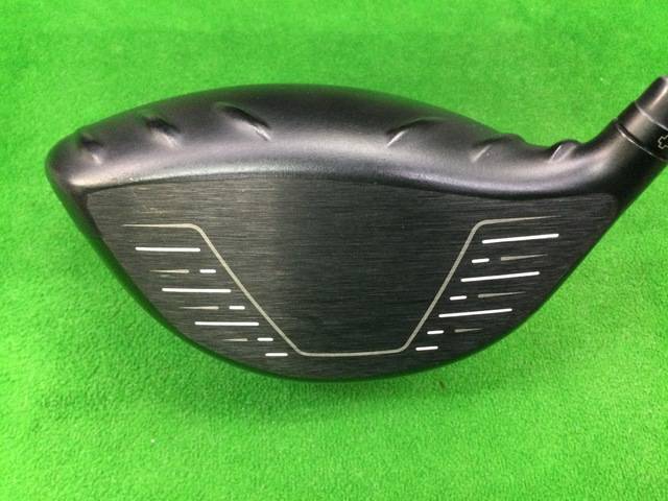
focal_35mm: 31
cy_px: 250
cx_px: 334
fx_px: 598
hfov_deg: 58.4
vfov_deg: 45.4
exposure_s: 1/20
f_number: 2.4
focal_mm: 3.3
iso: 200
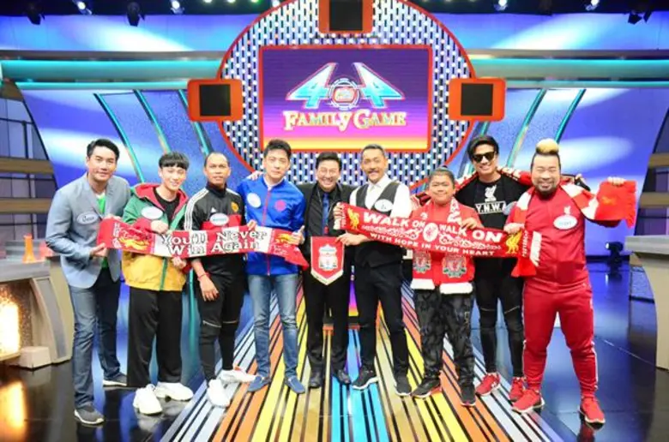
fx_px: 556
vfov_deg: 43.4
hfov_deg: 62.1
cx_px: 334
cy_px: 221
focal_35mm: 30
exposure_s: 1/800
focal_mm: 20
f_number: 4
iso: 6400
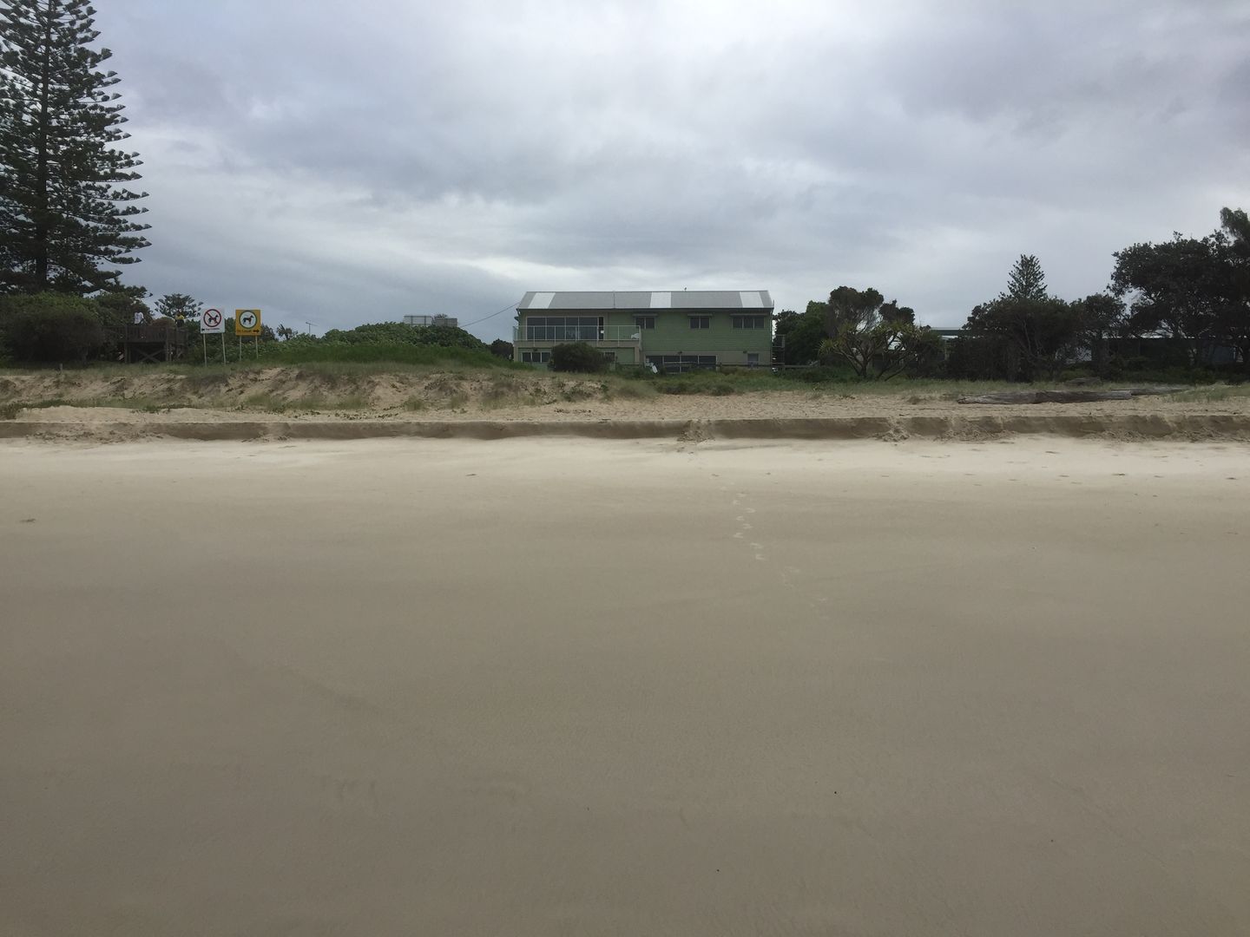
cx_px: 625
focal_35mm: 29
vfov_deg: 48.2
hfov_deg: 61.7
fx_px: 1047
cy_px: 468
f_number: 2.2
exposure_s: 1/1582
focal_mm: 4.15
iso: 32
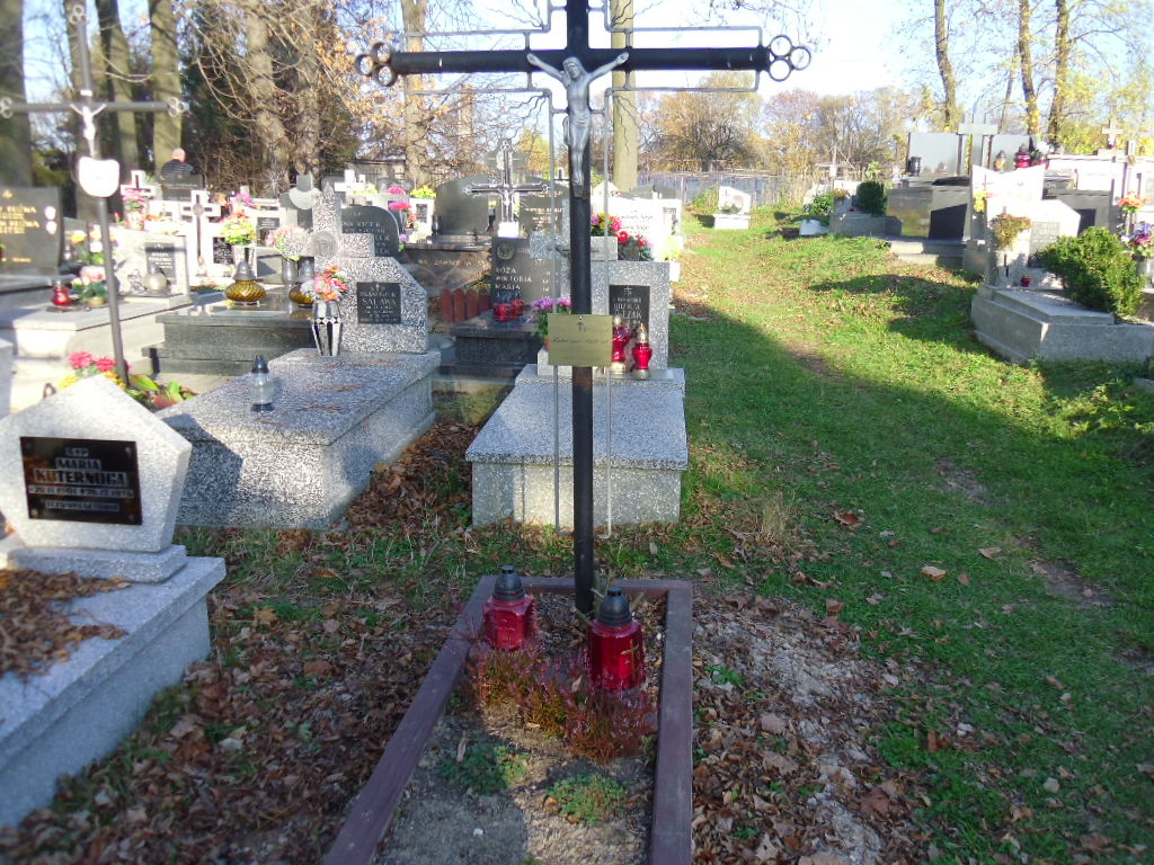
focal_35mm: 31
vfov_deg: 45.4
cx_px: 577
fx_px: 1033
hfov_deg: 58.4
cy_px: 432
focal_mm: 5.6
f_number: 3.3
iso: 80
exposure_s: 1/181
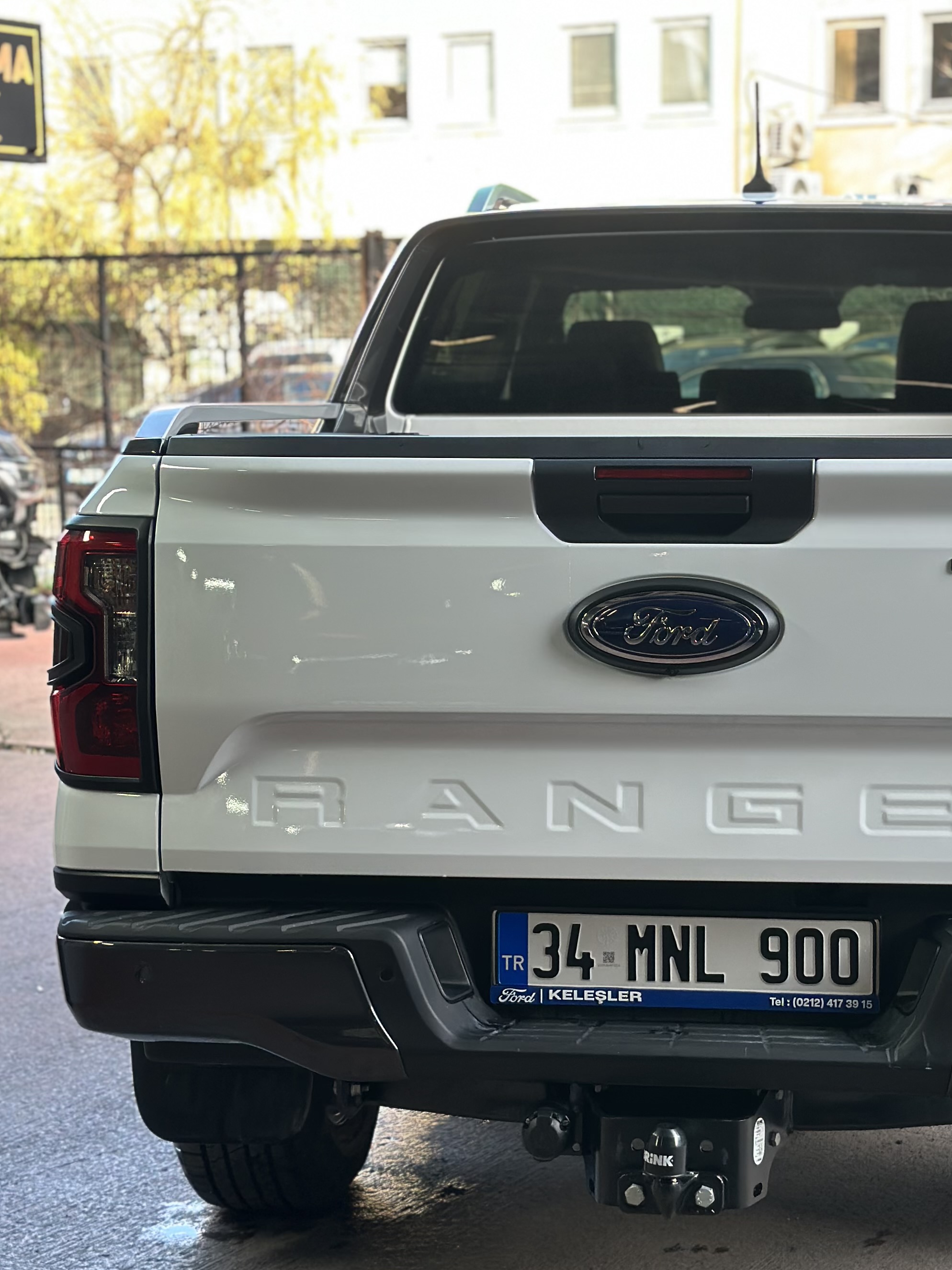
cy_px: 597
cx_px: 693
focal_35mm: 73
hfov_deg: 20.0
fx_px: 2677
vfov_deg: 26.7
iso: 125
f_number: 1.78
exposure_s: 1/155
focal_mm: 6.86
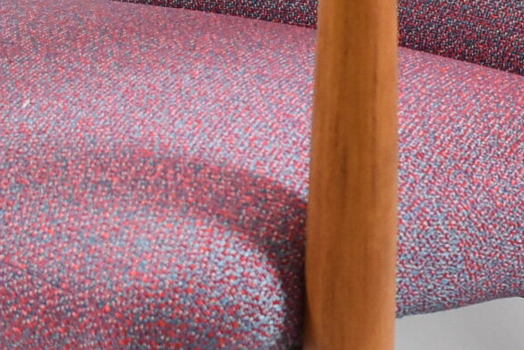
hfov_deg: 9.9
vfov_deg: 6.6
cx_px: 328
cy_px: 148
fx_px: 3023
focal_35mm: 208
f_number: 4
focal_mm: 27
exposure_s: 1/125
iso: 1000
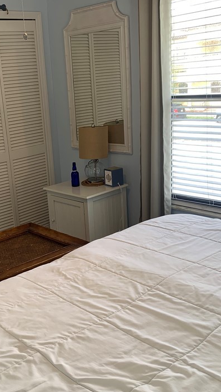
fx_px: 427
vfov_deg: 49.4
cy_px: 207
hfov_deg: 28.7
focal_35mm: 41
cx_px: 63
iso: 32
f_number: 1.8
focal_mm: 4.25
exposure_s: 1/120
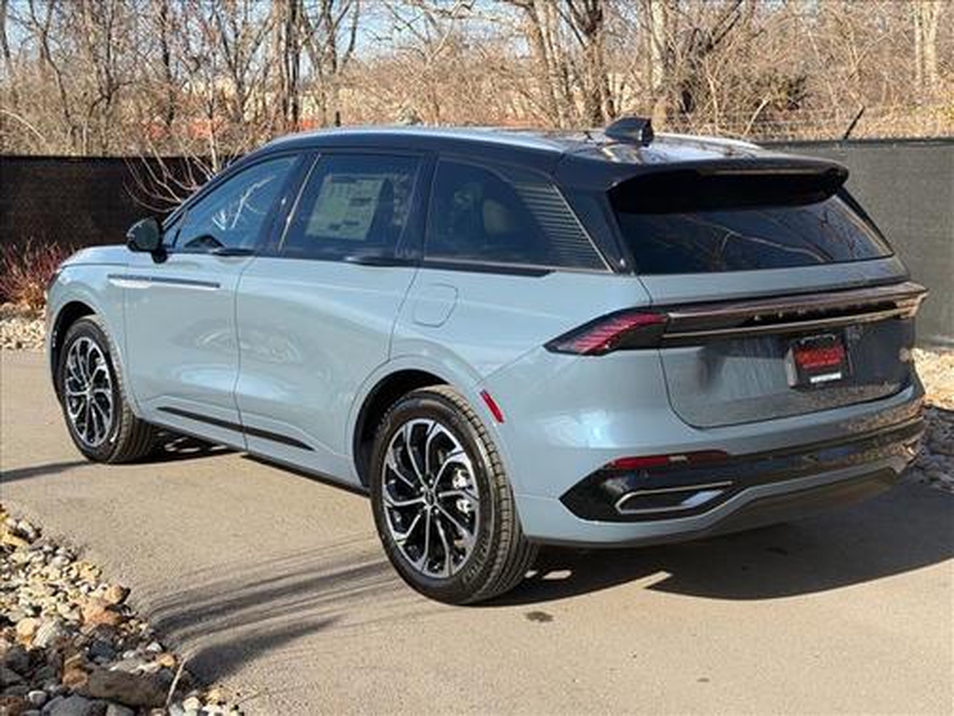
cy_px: 358
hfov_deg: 39.7
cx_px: 477
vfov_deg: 30.3
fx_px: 1323
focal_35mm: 48
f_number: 1.78
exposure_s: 1/2577
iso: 80
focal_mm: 6.76
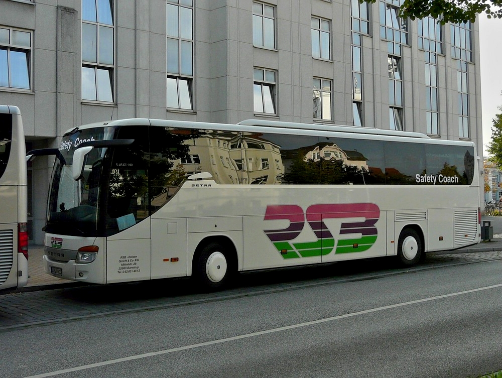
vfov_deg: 43.0
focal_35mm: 33
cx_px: 251
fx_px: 479
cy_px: 189
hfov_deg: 55.3
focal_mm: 5.4
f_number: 3.2
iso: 100
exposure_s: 1/500
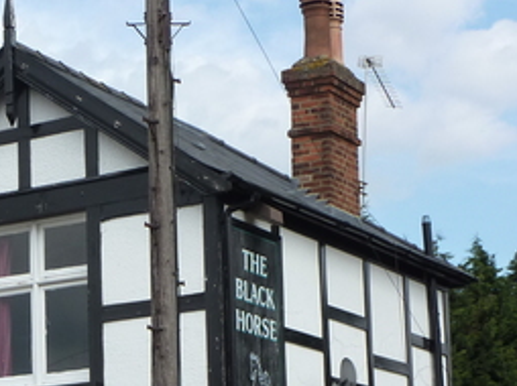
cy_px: 443
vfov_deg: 12.0
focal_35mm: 121
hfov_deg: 15.8
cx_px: -75
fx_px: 1805
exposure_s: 1/400
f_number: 4
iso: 125
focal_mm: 7.9
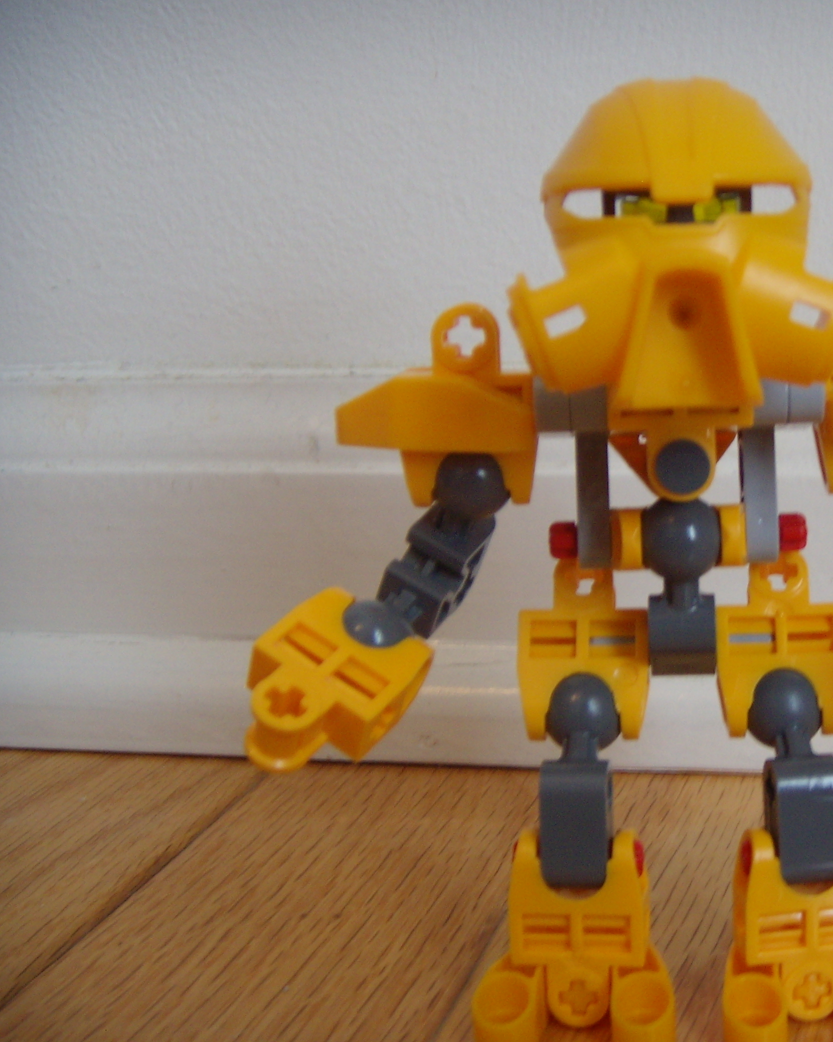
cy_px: 517
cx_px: 677
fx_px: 1541
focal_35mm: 50
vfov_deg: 37.3
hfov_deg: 29.5
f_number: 3.5
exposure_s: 1/24.9
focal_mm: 6.4
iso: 100
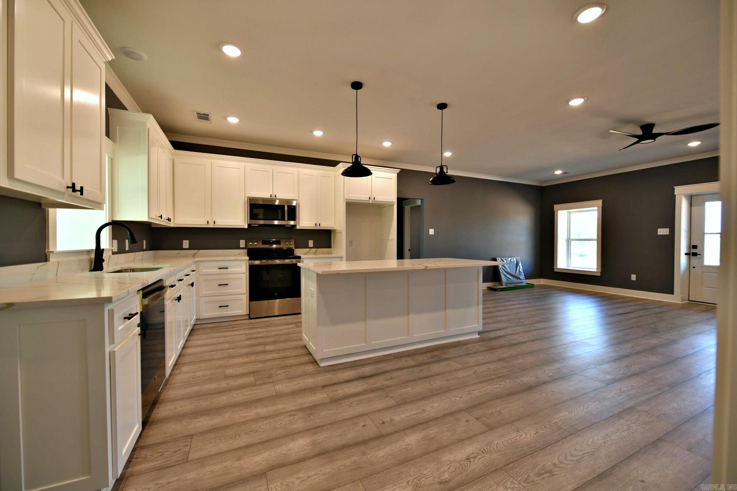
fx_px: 287
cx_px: 368
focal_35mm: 14
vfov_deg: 81.2
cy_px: 246
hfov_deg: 104.3
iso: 160
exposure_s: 1/50
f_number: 3.5
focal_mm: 14
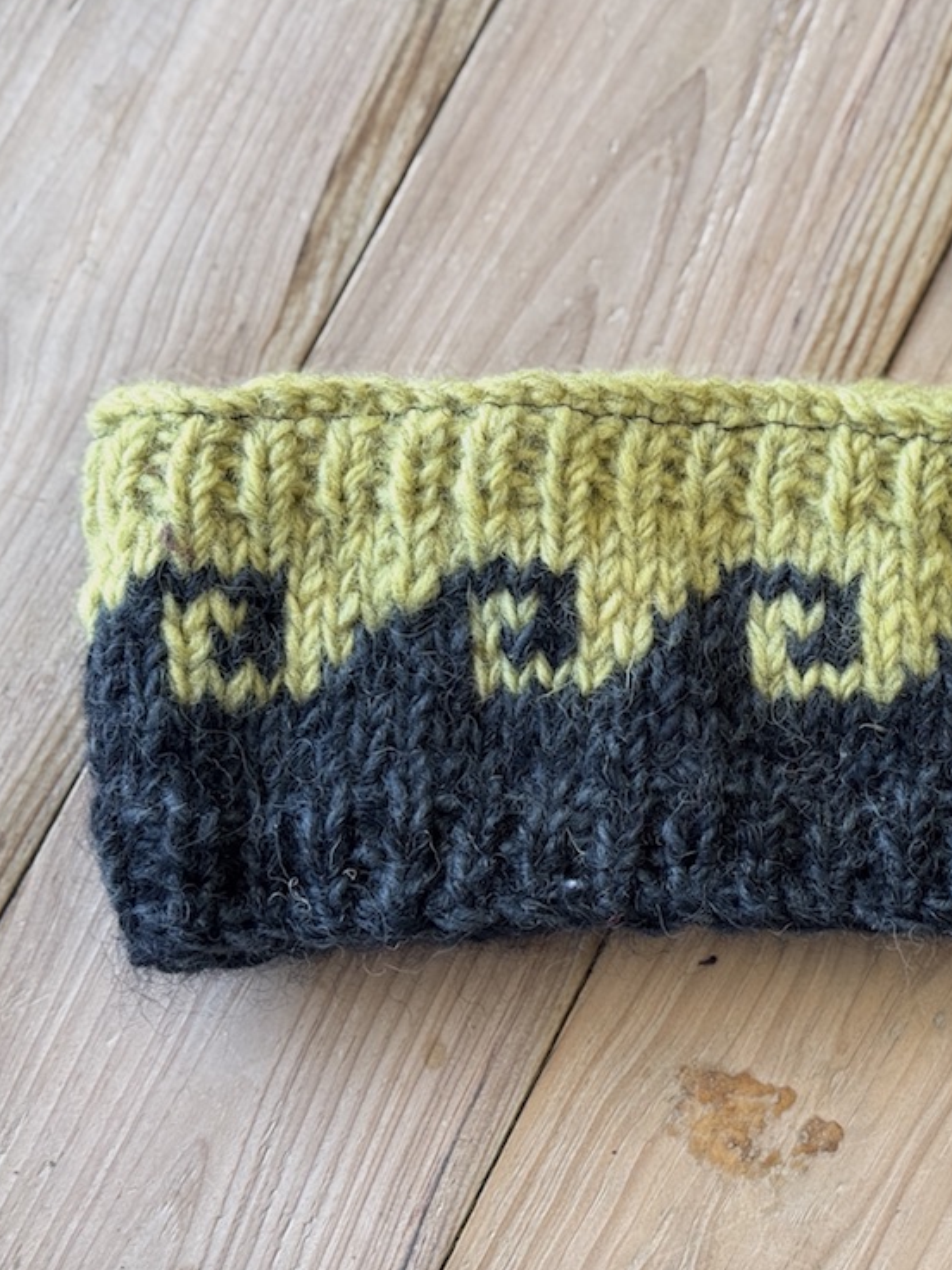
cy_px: 629
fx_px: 2383
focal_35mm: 65
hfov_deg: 22.3
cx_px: 733
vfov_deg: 29.8
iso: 80
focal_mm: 6.76
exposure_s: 1/138
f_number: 1.78
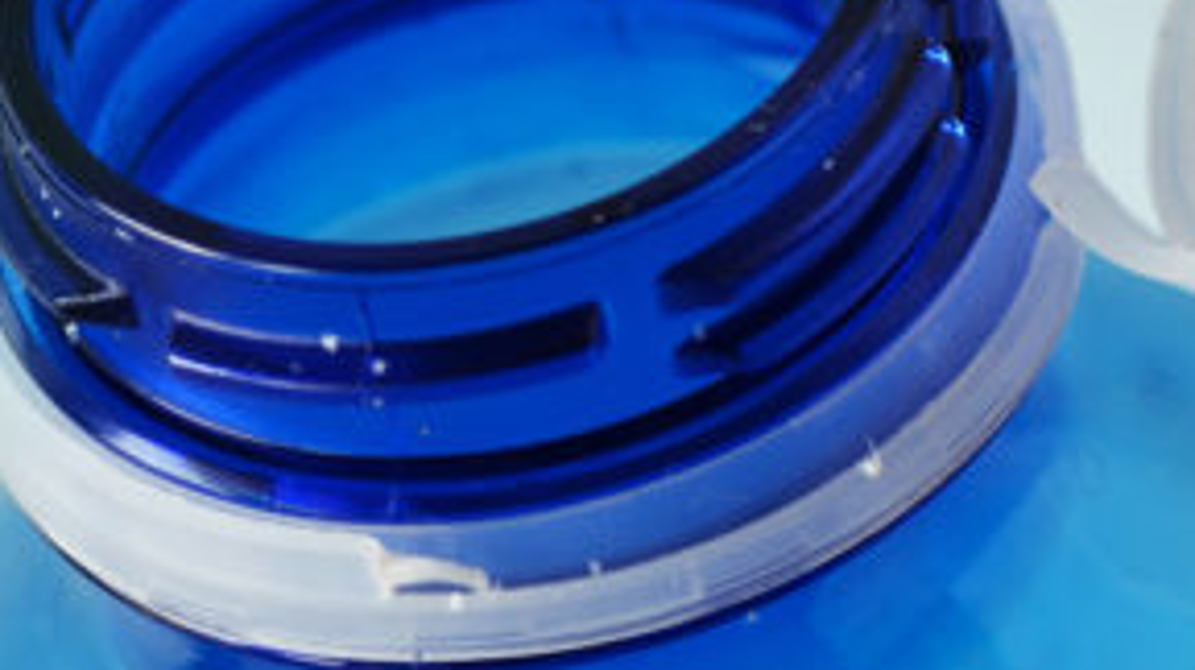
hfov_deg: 6.6
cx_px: 914
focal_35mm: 329
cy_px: 136
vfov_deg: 3.7
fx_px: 10416
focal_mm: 90
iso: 100
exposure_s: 1/5
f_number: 13
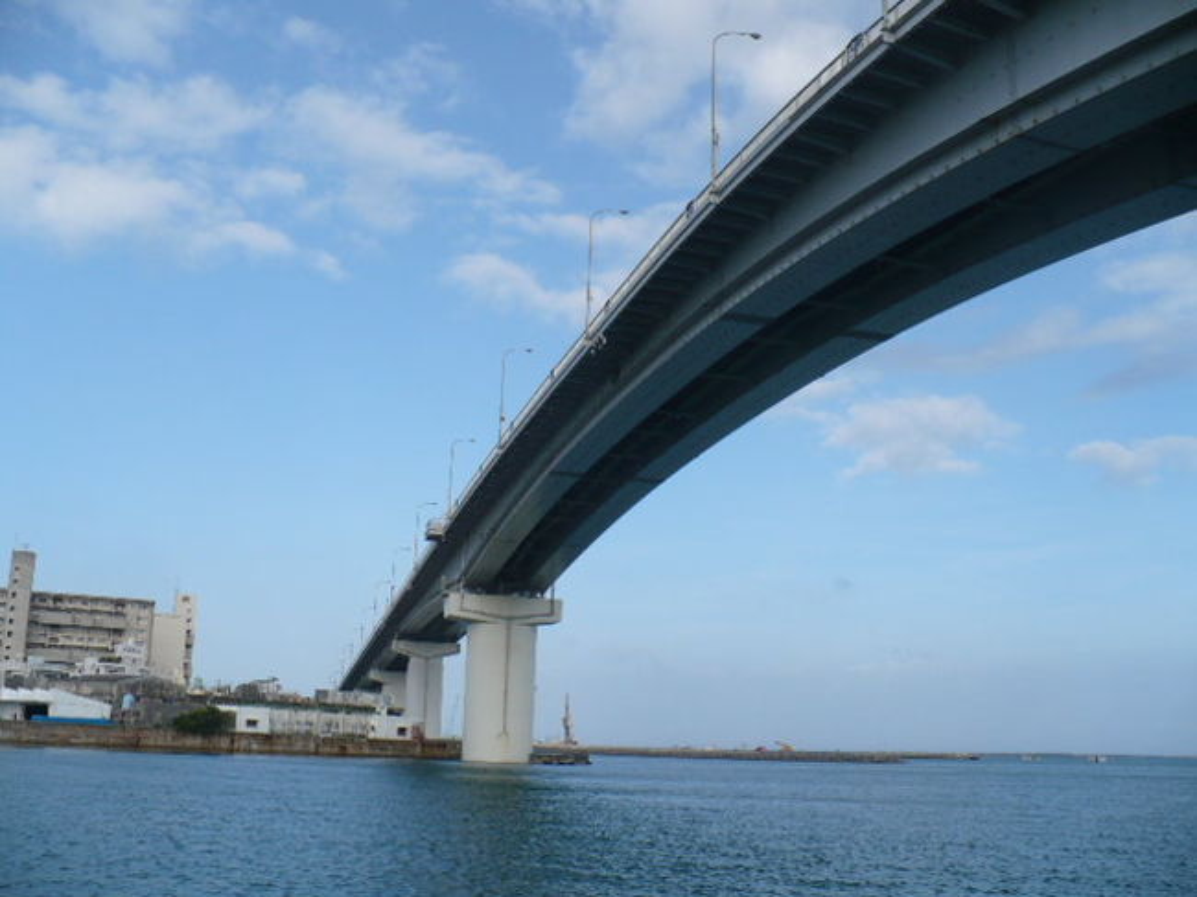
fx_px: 1279
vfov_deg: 38.6
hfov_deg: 50.2
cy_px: 448
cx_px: 598
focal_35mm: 37
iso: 100
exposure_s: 1/200
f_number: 8
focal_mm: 6.1
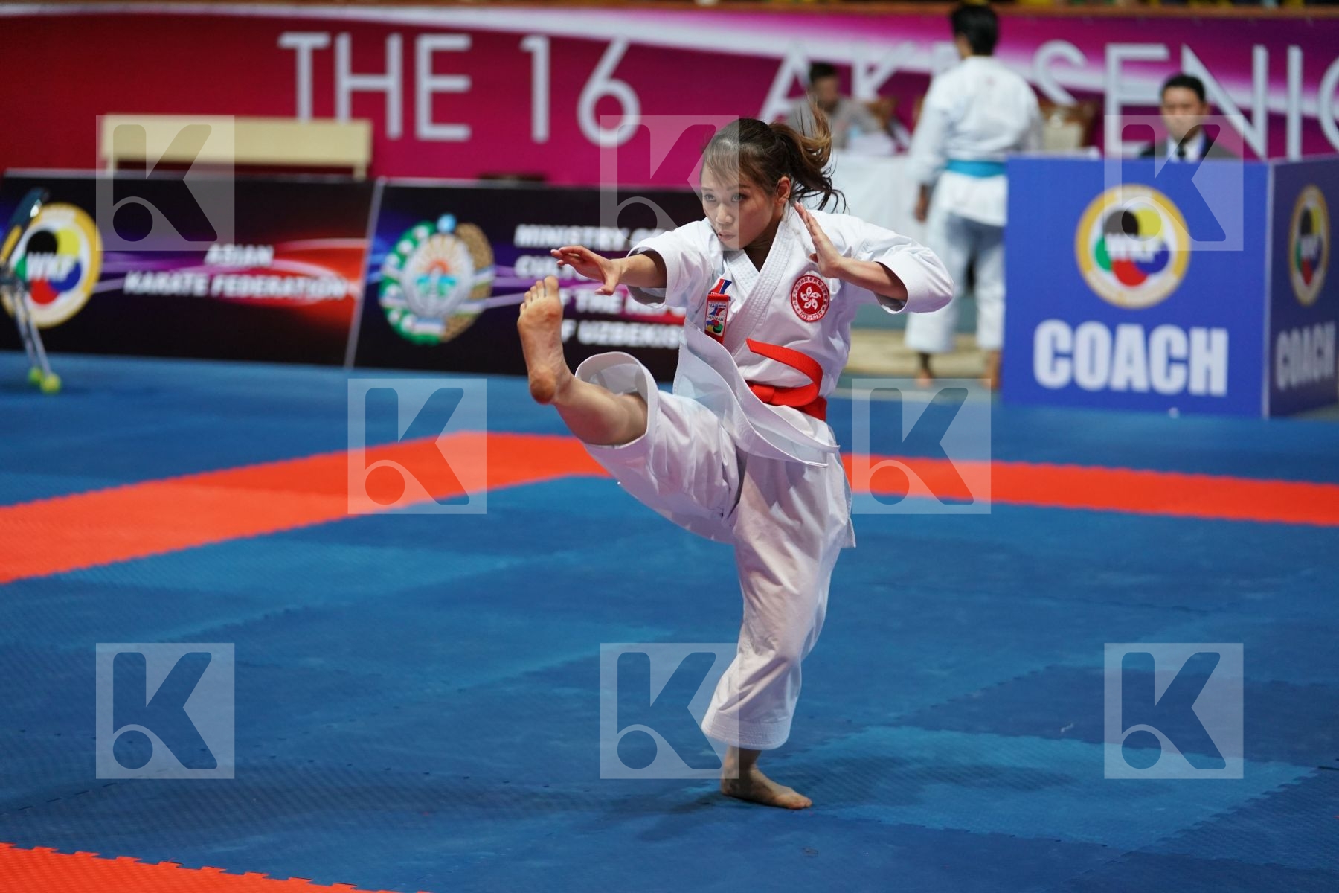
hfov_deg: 18.4
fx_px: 4128
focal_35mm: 111
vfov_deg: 12.3
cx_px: 670
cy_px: 446
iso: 2500
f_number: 2.8
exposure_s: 1/500
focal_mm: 111
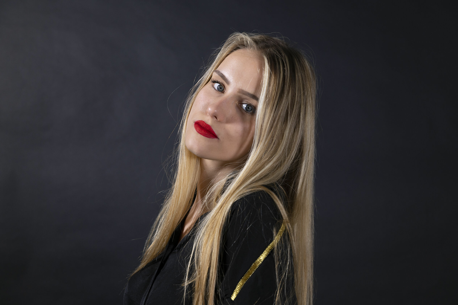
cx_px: 229
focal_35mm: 55
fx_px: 699
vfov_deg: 24.6
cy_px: 152
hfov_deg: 36.3
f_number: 4.5
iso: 800
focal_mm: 55
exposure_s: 1/160
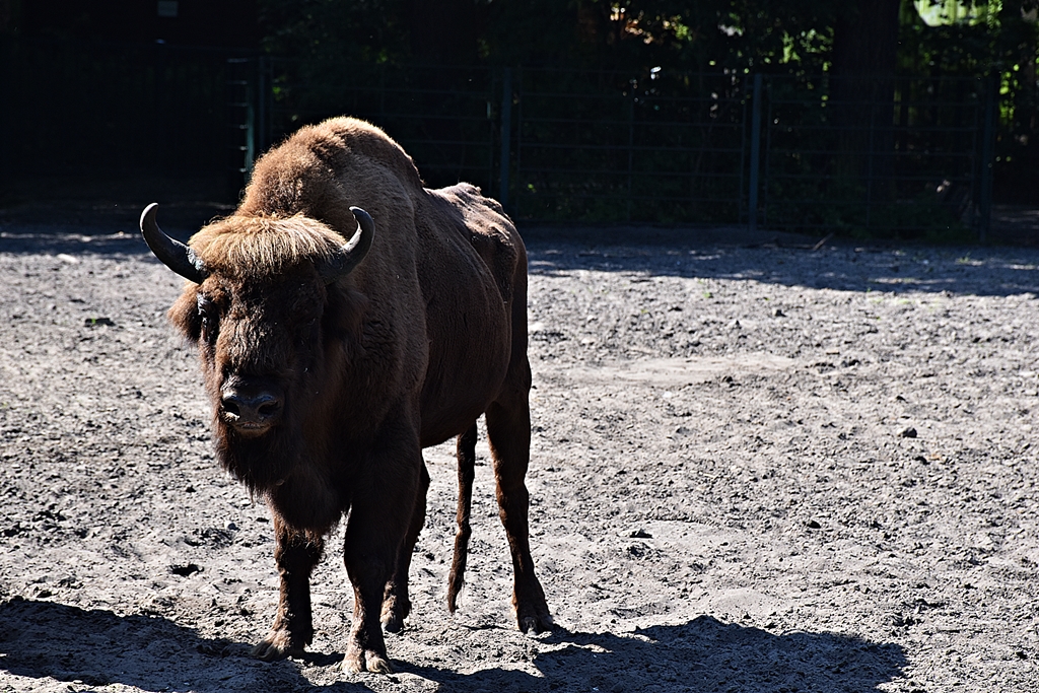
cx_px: 520
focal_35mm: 168
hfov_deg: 12.2
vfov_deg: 8.2
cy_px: 346
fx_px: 4849
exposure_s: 1/250
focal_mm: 112
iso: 320
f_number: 8
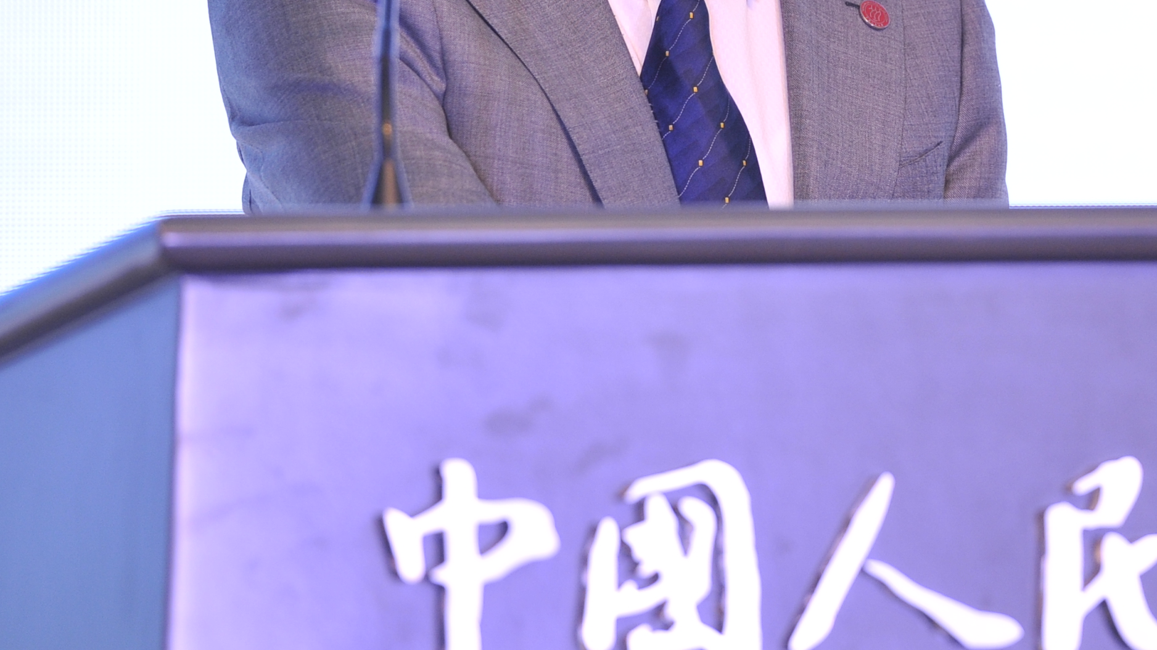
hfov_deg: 4.5
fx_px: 14572
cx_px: 1076
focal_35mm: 475
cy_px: -104
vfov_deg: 2.6
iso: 1000
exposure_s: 1/125
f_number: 4
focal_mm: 200
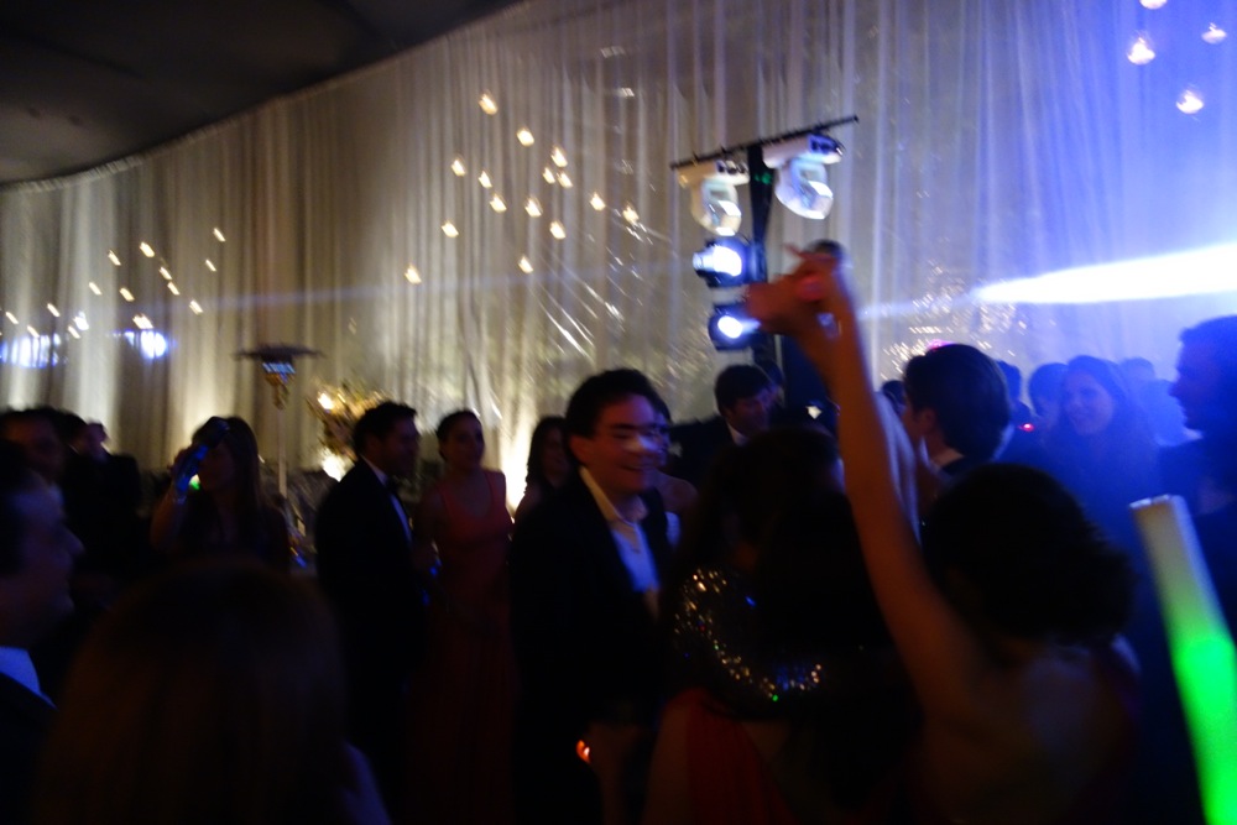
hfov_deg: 65.5
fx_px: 962
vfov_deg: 46.4
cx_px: 618
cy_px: 412
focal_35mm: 28
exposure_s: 1/30
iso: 1250
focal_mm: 10.4
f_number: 1.8
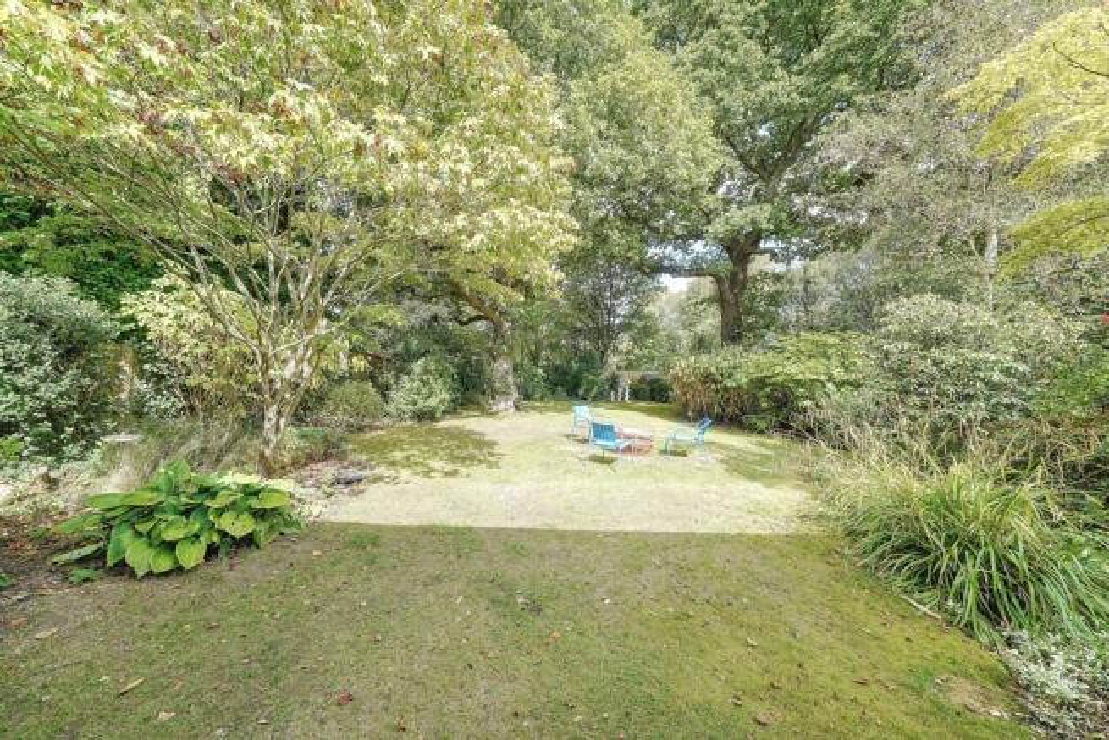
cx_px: 554
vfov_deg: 85.5
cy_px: 370
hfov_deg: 108.3
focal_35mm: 13
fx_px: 401
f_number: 8
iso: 500
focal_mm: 13
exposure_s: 1/250
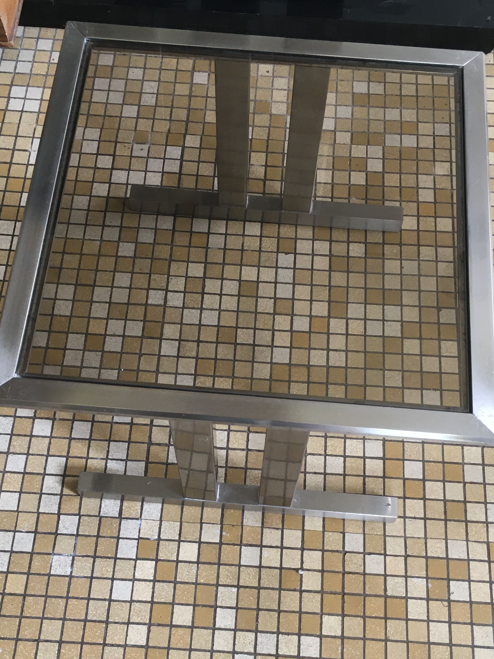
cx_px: 245
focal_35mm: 40
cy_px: 423
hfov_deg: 36.0
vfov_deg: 46.3
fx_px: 761
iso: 100
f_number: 2.2
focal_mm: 4.15
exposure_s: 1/33
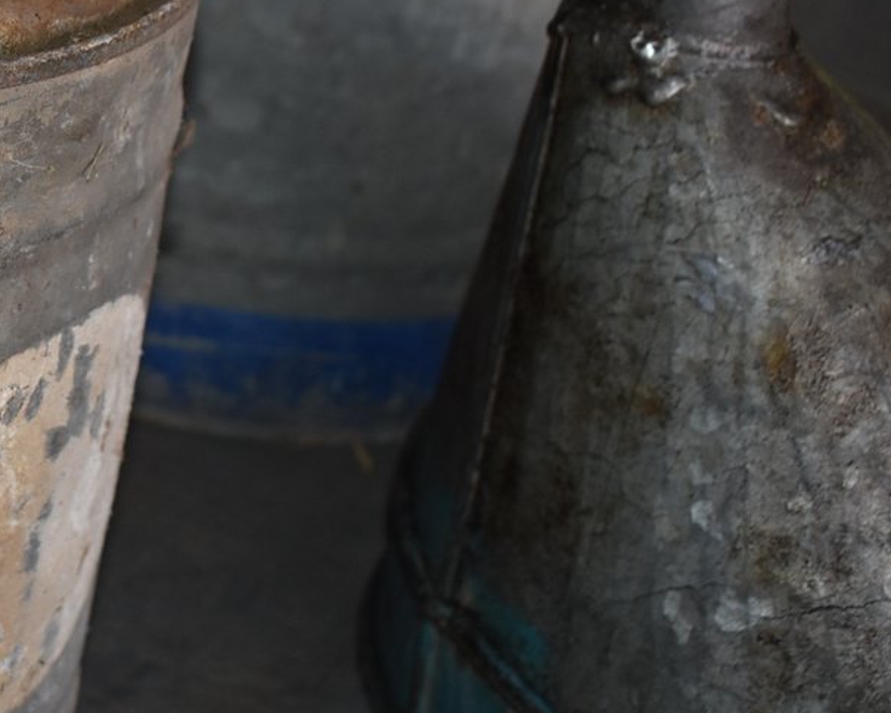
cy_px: 300
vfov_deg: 16.2
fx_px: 2505
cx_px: -242
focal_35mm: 95
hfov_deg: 18.8
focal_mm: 24
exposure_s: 1/160
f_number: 4
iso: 400
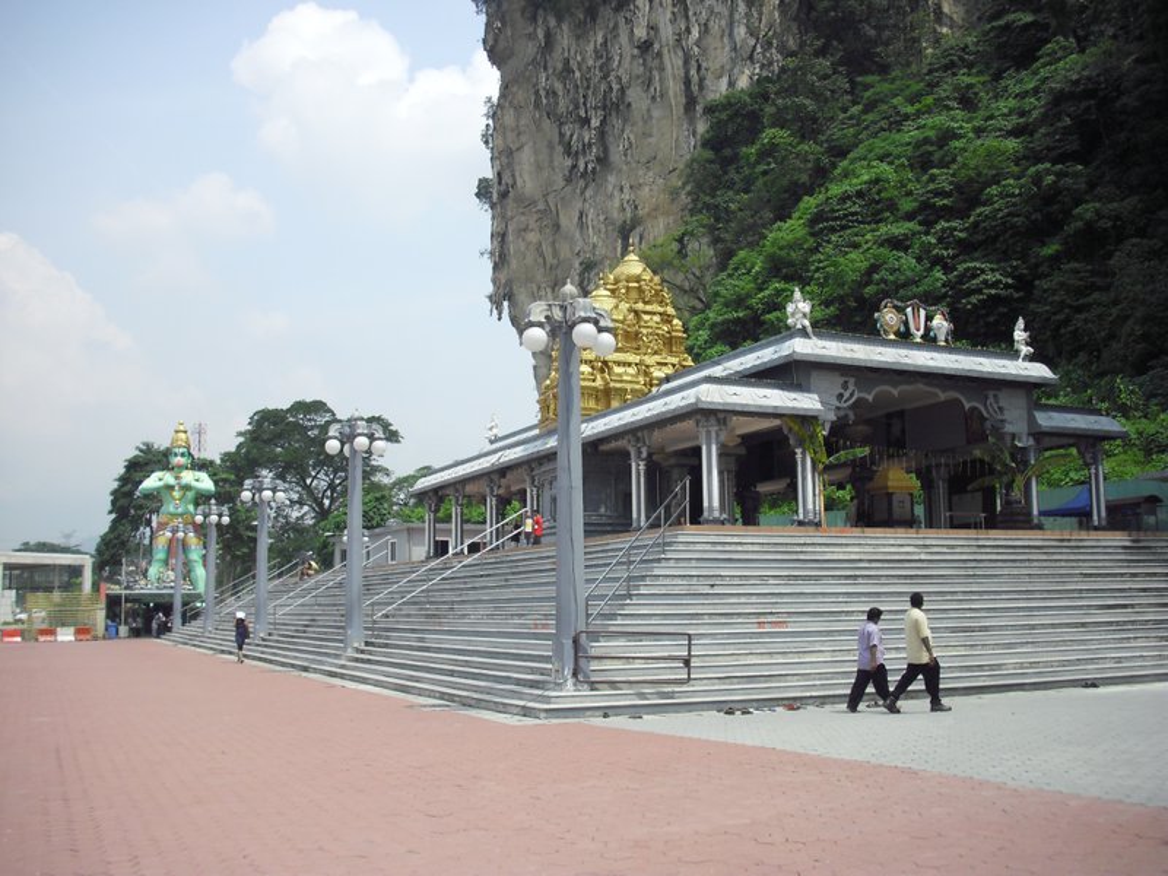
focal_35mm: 38
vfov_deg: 37.7
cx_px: 584
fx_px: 1282
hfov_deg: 49.0
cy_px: 438
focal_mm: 6.2
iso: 100
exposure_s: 1/200
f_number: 8
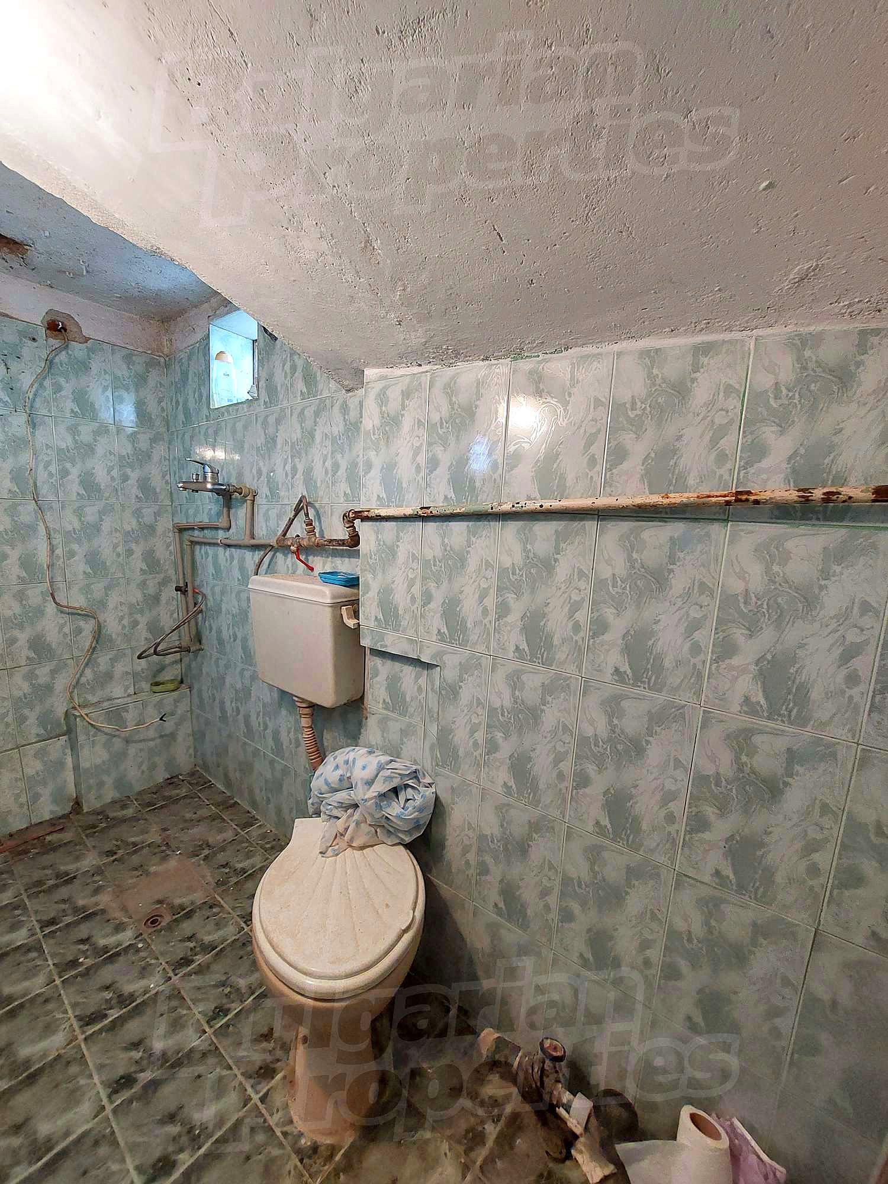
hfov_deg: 89.9
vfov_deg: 106.2
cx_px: 444
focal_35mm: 13
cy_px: 592
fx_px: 445
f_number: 2.2
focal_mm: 1.74
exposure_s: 1/50
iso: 250
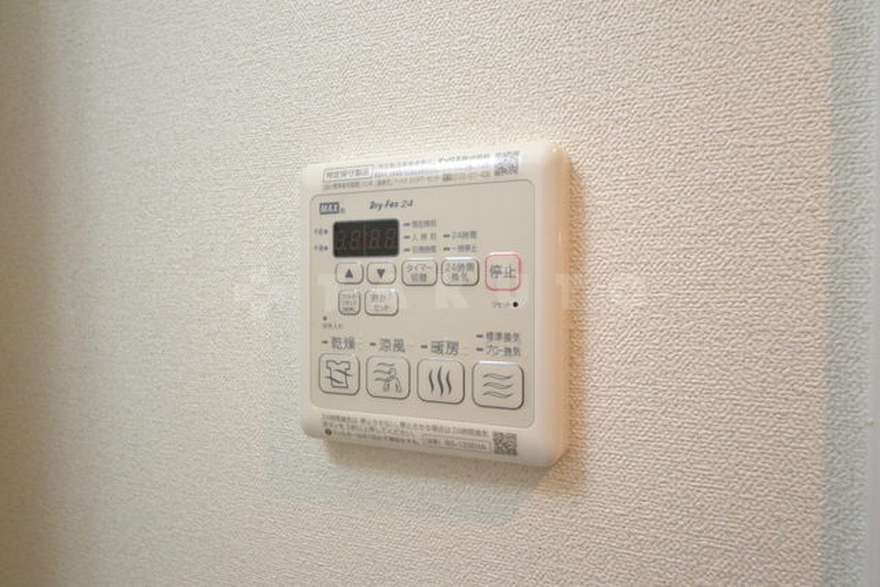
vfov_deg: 53.2
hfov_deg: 73.7
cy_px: 294
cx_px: 440
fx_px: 587
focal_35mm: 24
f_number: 5.6
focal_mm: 16
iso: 3200
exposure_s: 1/125
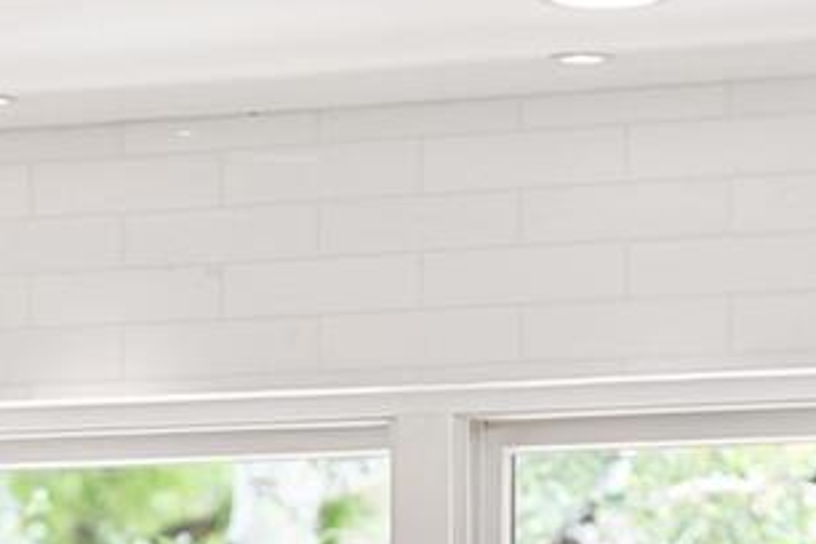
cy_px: 925
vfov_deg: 5.2
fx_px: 5916
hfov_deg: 7.9
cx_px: 253
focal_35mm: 261
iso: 100
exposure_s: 1/320
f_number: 1.4
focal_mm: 50
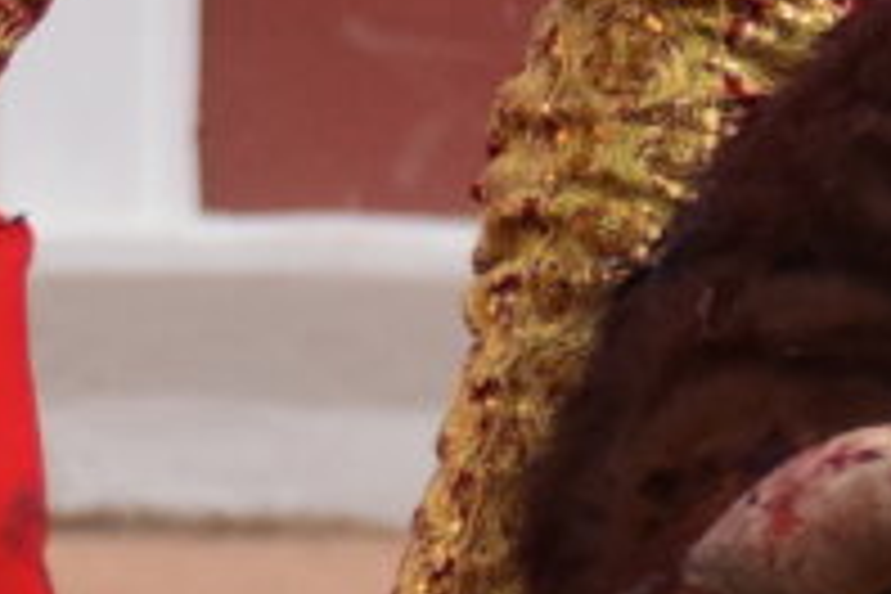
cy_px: 335
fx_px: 39627
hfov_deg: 1.3
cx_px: 846
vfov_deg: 0.9
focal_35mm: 1601
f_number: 5.6
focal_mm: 165
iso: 1600
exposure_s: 1/2000
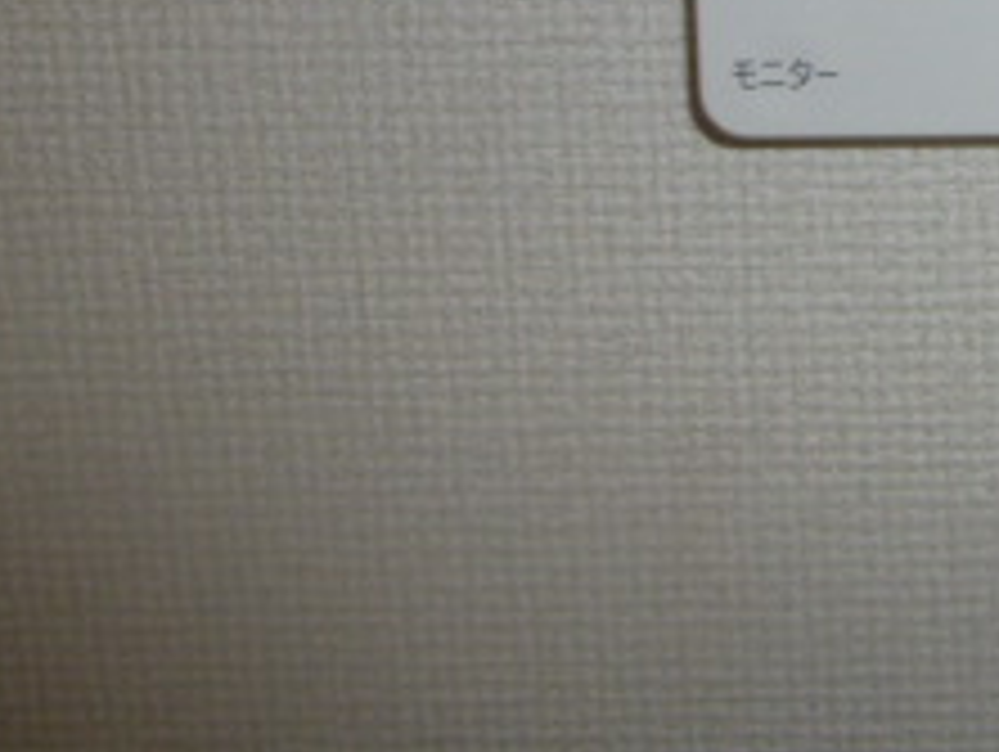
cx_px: 1166
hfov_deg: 24.7
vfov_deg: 18.9
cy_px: -248
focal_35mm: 72
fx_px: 2080
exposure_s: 1/60
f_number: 3.1
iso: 100
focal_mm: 4.5
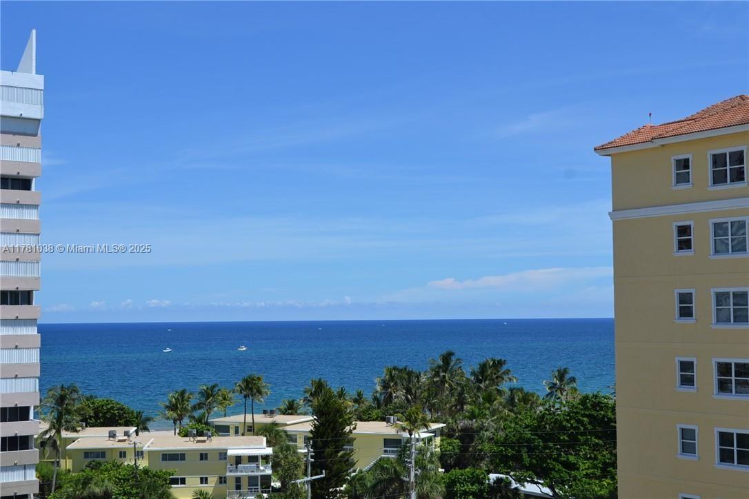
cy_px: 250
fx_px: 1092
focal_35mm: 52
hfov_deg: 37.9
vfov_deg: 25.8
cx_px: 374
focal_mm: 35
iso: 100
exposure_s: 1/320
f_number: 9
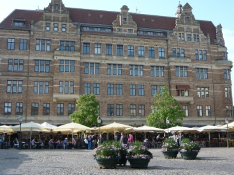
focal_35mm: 44
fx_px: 297
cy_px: 81
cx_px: 121
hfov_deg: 43.0
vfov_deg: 32.8
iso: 100
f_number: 3.1
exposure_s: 1/500
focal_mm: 5.8
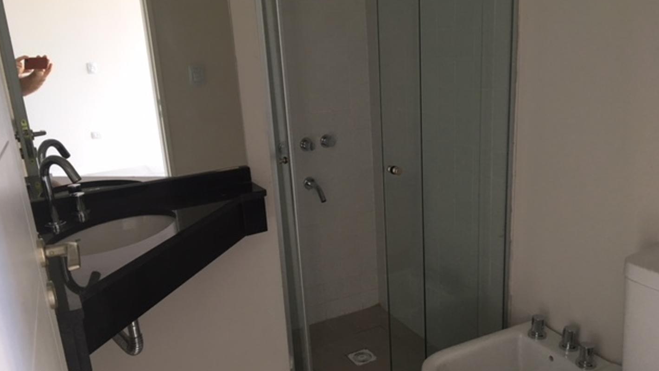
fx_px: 559
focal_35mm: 32
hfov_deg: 61.0
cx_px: 327
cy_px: 216
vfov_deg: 36.6
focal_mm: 4.15
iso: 100
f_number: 2.2
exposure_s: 1/33
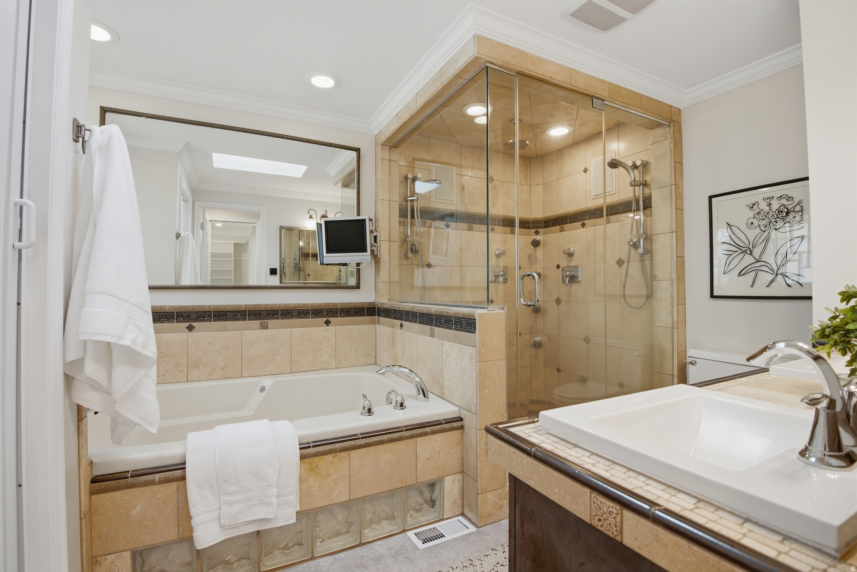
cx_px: 428
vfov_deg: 73.8
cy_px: 286
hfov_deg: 96.7
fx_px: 381
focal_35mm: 16
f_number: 9
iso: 250
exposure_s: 1/60
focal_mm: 16
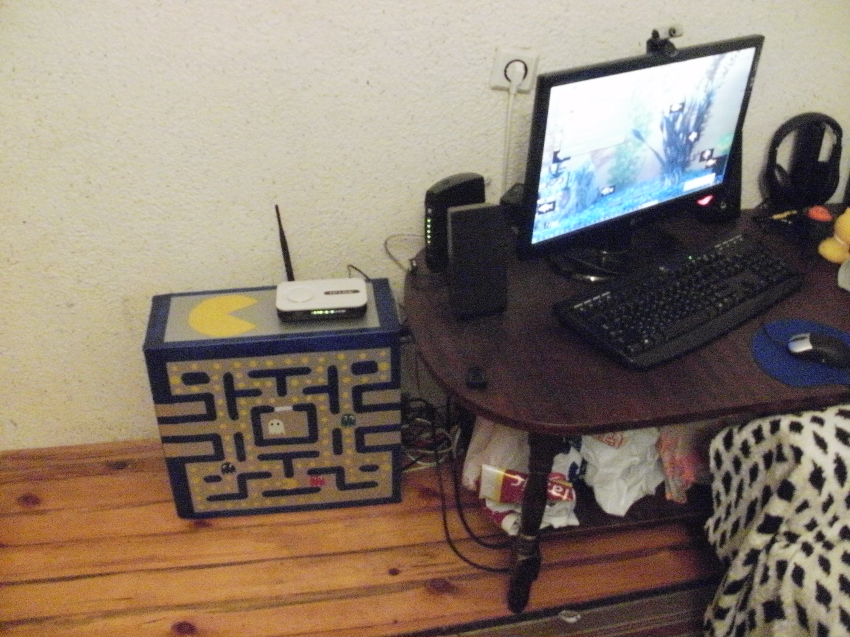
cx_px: 425
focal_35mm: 36
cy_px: 318
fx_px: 884
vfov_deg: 39.7
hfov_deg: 51.4
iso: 1600
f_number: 3.5
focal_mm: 6.3
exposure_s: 1/10
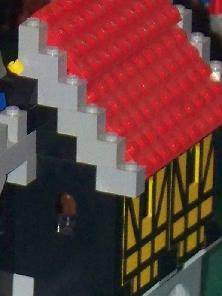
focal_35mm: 660
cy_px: 434
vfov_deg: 3.0
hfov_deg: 2.3
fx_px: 5642
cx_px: -10
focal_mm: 24
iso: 200
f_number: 3.2
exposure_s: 1/40
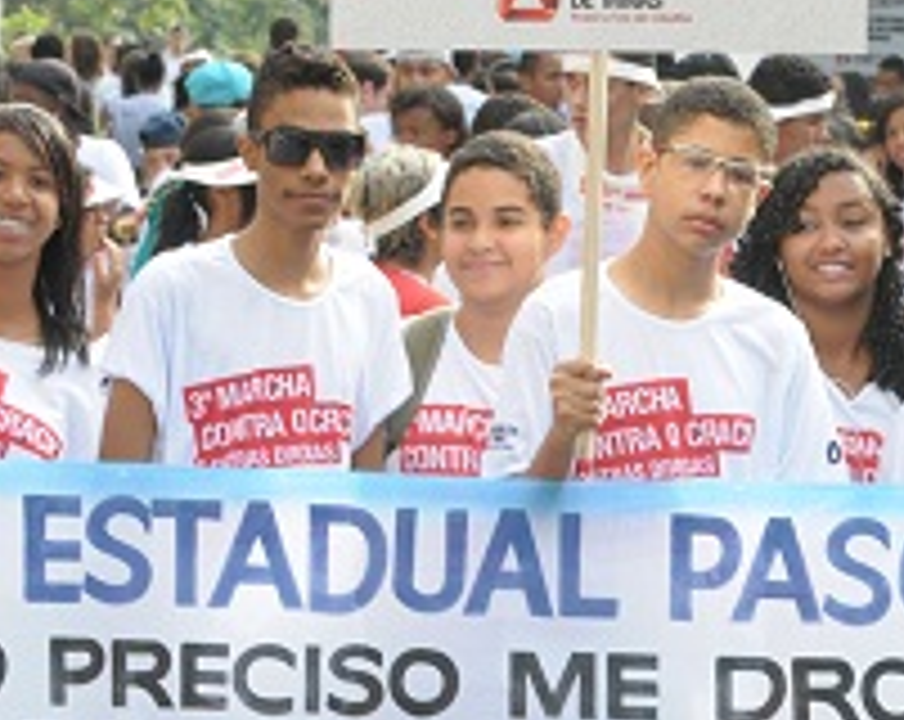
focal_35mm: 304
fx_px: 8118
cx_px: 913
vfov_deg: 5.1
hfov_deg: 6.4
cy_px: 475
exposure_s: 1/80
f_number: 7.1
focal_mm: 70
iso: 320
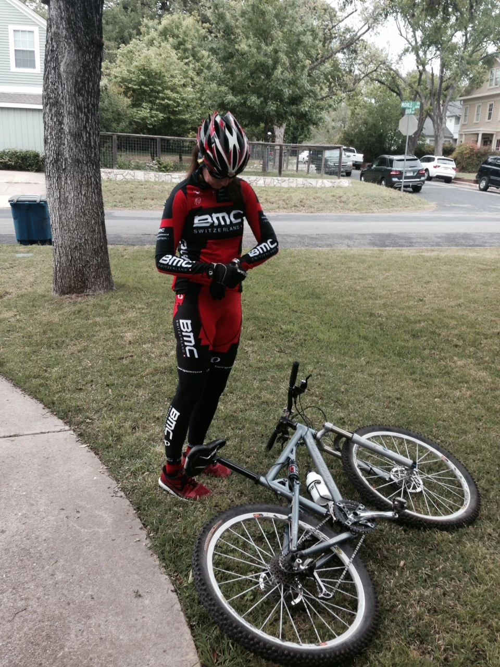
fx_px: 636
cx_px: 250
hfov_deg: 42.9
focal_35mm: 33
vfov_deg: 55.4
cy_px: 334
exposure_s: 1/120
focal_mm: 4.12
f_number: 2.4
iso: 50
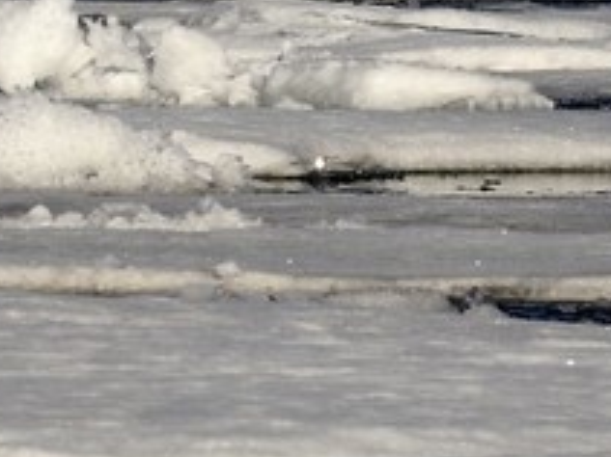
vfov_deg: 1.0
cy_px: 153
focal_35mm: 1457
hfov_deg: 1.4
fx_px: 25703
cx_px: -1665
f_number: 16
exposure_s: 1/500
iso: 400
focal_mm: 200
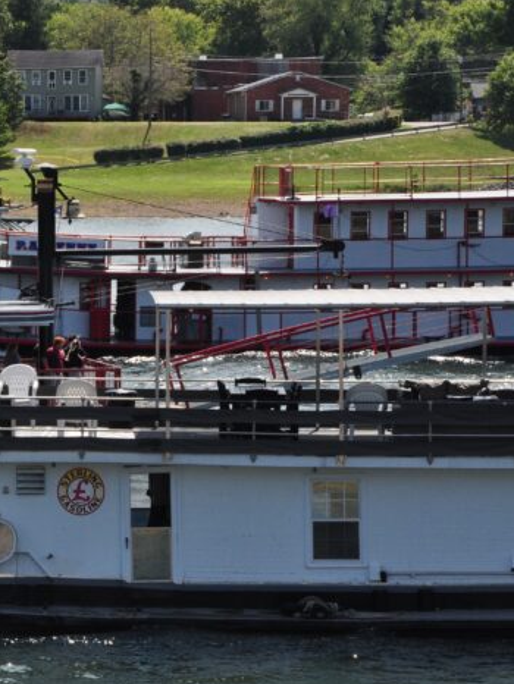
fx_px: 4233
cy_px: 341
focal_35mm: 214
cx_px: -37
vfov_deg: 9.2
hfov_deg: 6.9
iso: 640
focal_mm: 92
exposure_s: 1/320
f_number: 16
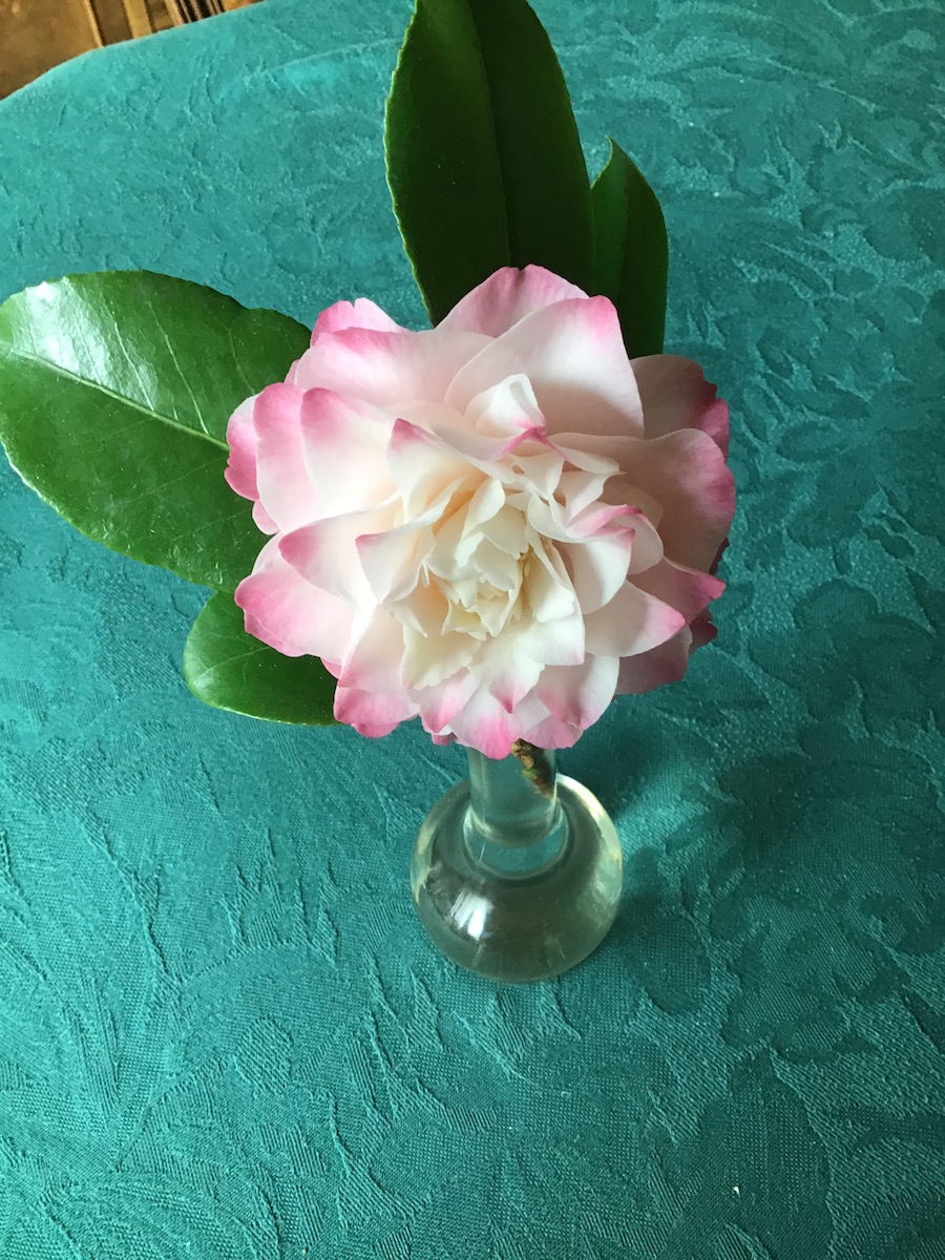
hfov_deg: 45.4
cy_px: 630
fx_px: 1128
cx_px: 472
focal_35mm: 31
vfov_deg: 58.4
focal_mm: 3.3
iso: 80
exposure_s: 1/33
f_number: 2.4
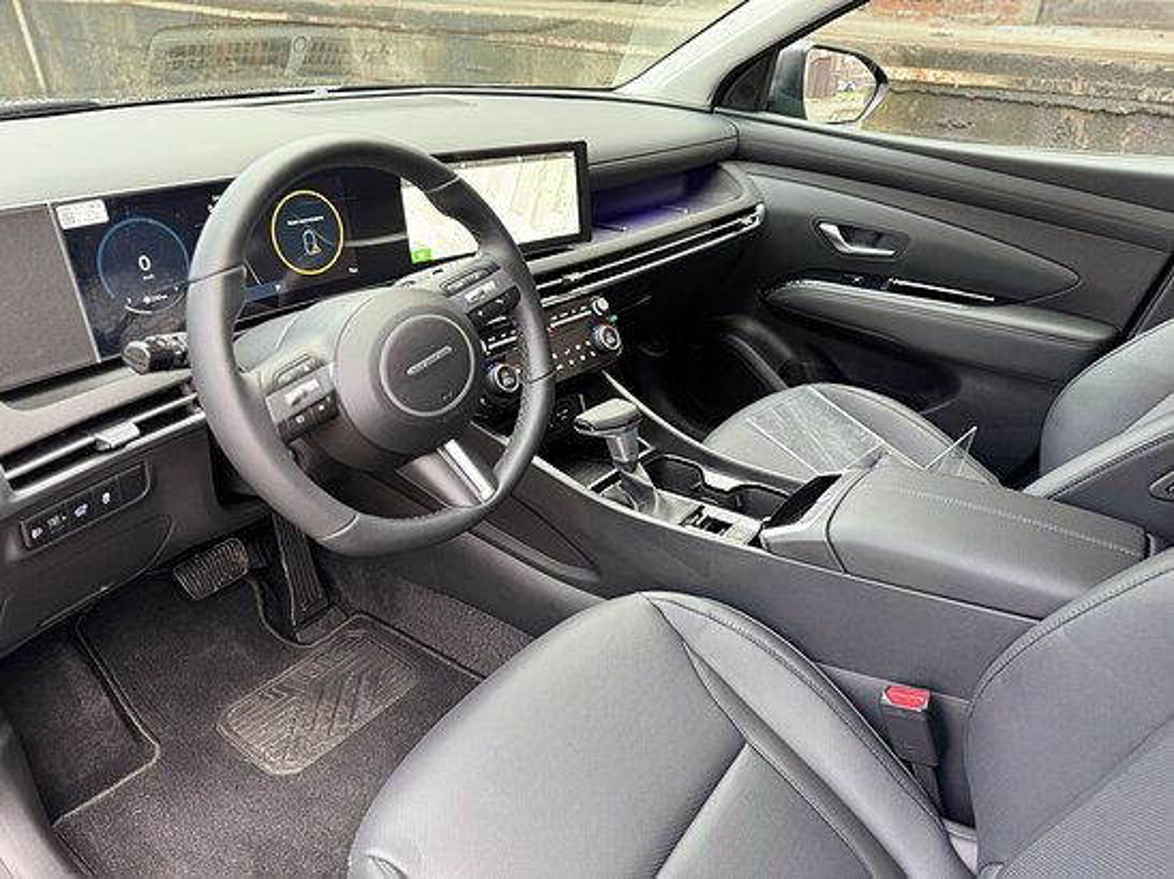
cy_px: 440
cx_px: 587
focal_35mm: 24
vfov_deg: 56.7
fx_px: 813
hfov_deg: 71.6
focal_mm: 6.76
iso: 400
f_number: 1.78
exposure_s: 1/60
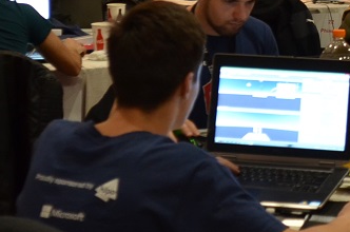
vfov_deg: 10.3
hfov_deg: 14.8
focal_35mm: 130
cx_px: 514
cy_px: -55
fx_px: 1261
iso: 800
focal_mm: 24
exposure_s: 1/30
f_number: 2.8
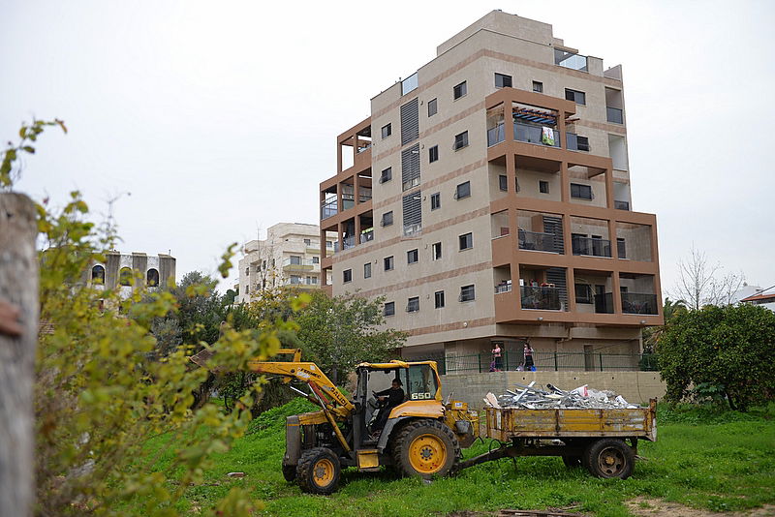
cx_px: 388
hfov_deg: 50.7
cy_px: 258
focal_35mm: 38
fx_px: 818
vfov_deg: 35.1
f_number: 3.5
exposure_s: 1/640
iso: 400
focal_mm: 38
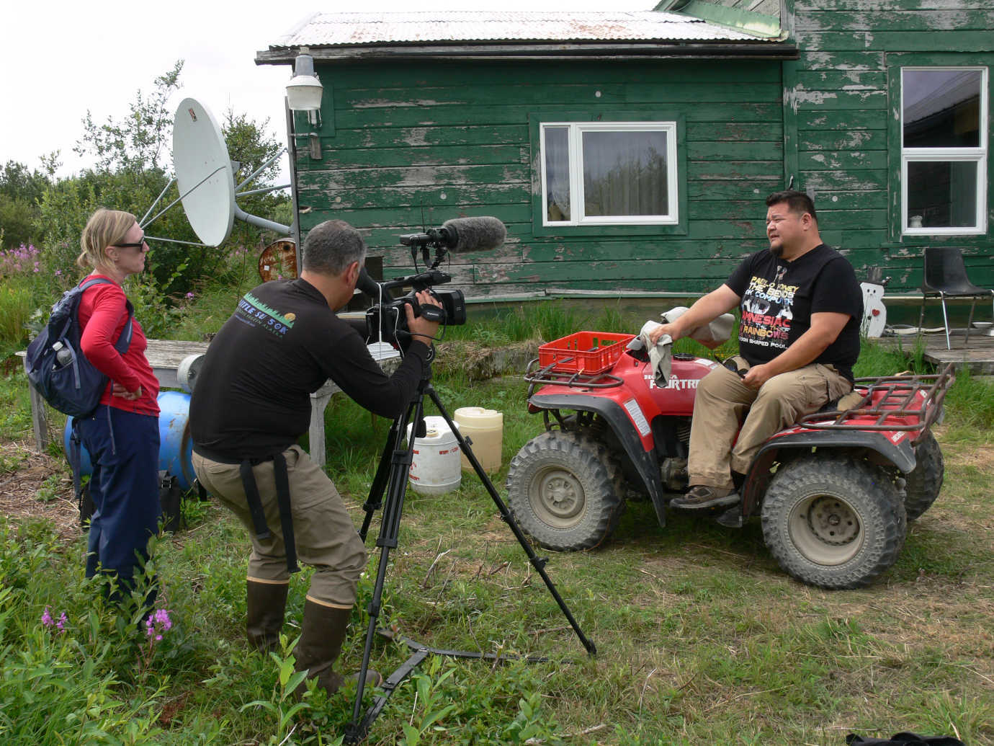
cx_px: 497
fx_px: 1062
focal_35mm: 37
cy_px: 373
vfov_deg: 38.7
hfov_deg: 50.1
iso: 80
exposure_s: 1/160
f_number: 5.6
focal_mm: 7.9
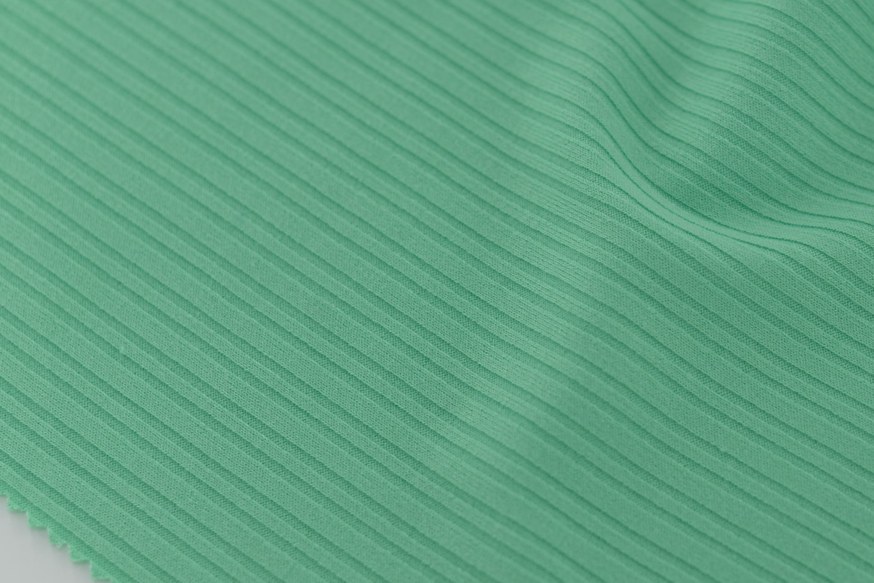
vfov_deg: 17.5
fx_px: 1894
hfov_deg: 25.7
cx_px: 660
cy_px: 260
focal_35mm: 78
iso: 100
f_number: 3.5
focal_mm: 50
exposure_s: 1/200
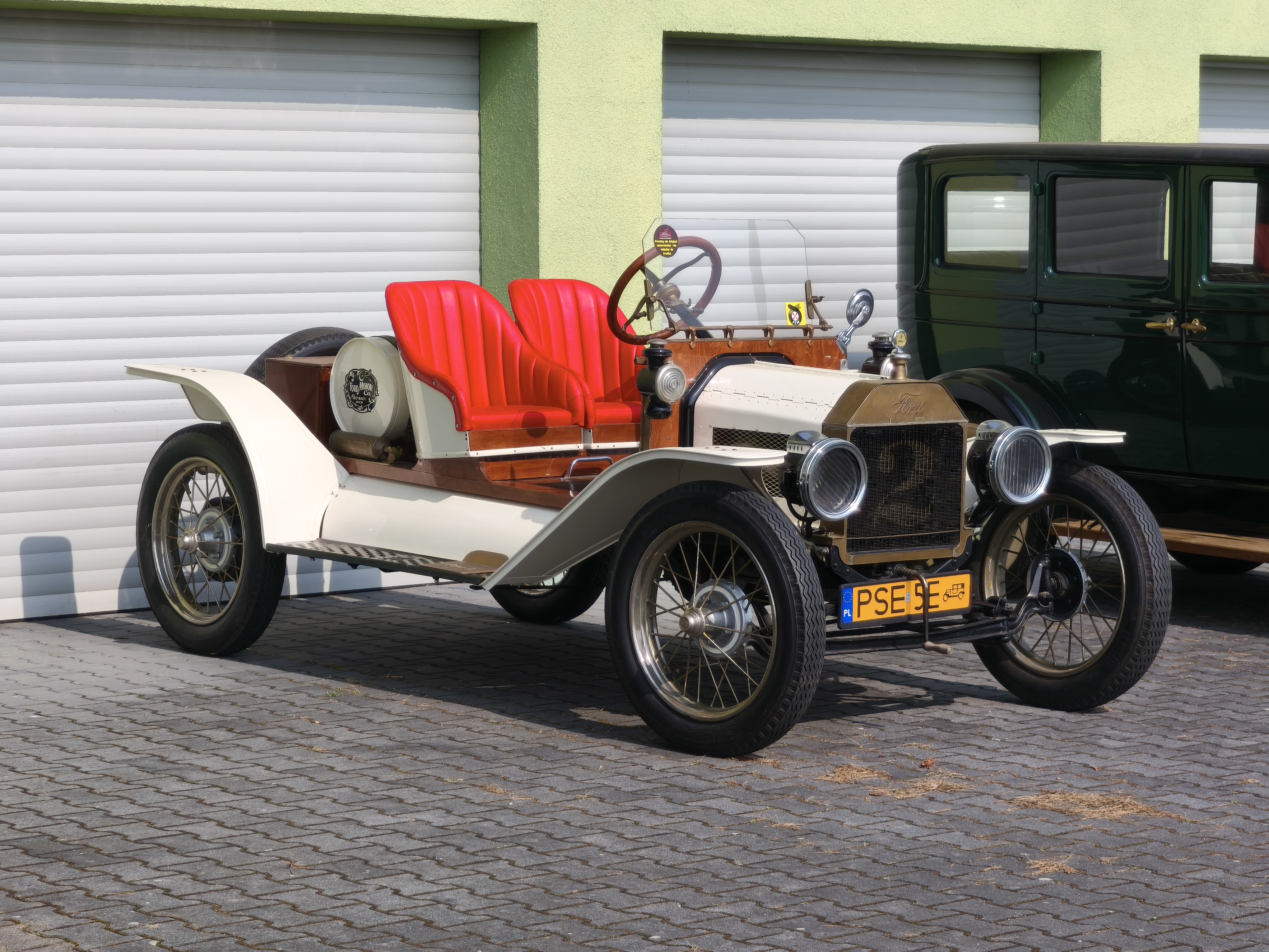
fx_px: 3666
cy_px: 476
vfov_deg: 14.8
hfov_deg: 19.6
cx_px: 634
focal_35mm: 100
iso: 50
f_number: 1.9
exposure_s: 1/795
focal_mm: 7.1
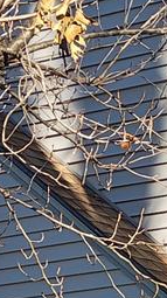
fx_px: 1728
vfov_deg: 9.6
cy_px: 451
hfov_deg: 5.3
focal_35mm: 219
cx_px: 472
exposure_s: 1/376
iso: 100
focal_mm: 4.68
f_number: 1.7
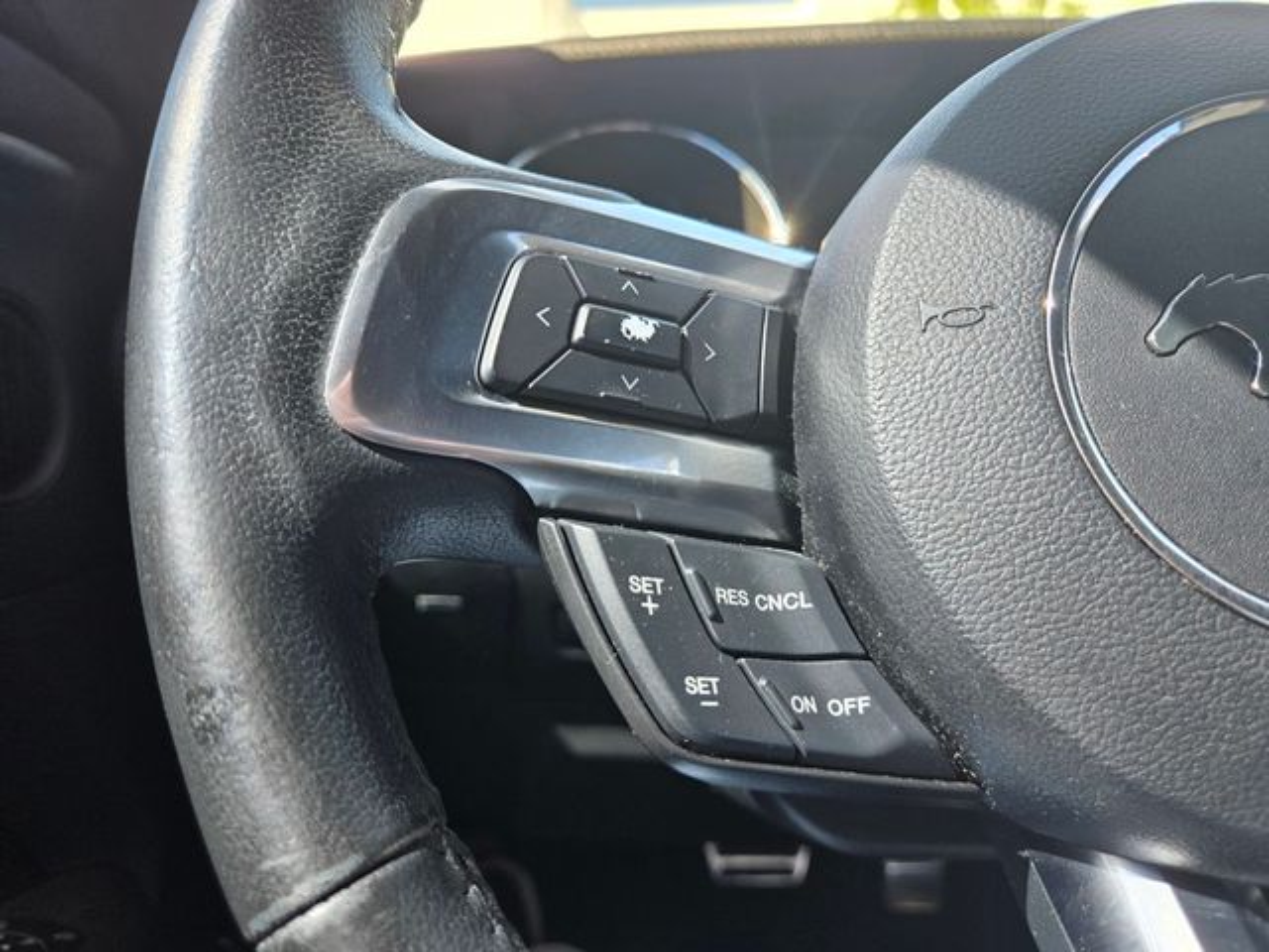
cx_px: 634
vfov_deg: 58.9
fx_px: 843
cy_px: 476
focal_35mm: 23
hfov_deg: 73.9
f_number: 1.8
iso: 64
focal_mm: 5.4
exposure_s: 1/180
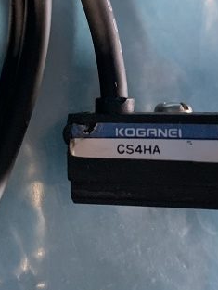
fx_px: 562
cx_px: 155
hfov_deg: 21.8
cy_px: 40
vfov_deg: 28.1
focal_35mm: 67
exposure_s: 1/60
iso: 125
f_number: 1.8
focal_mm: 4.25
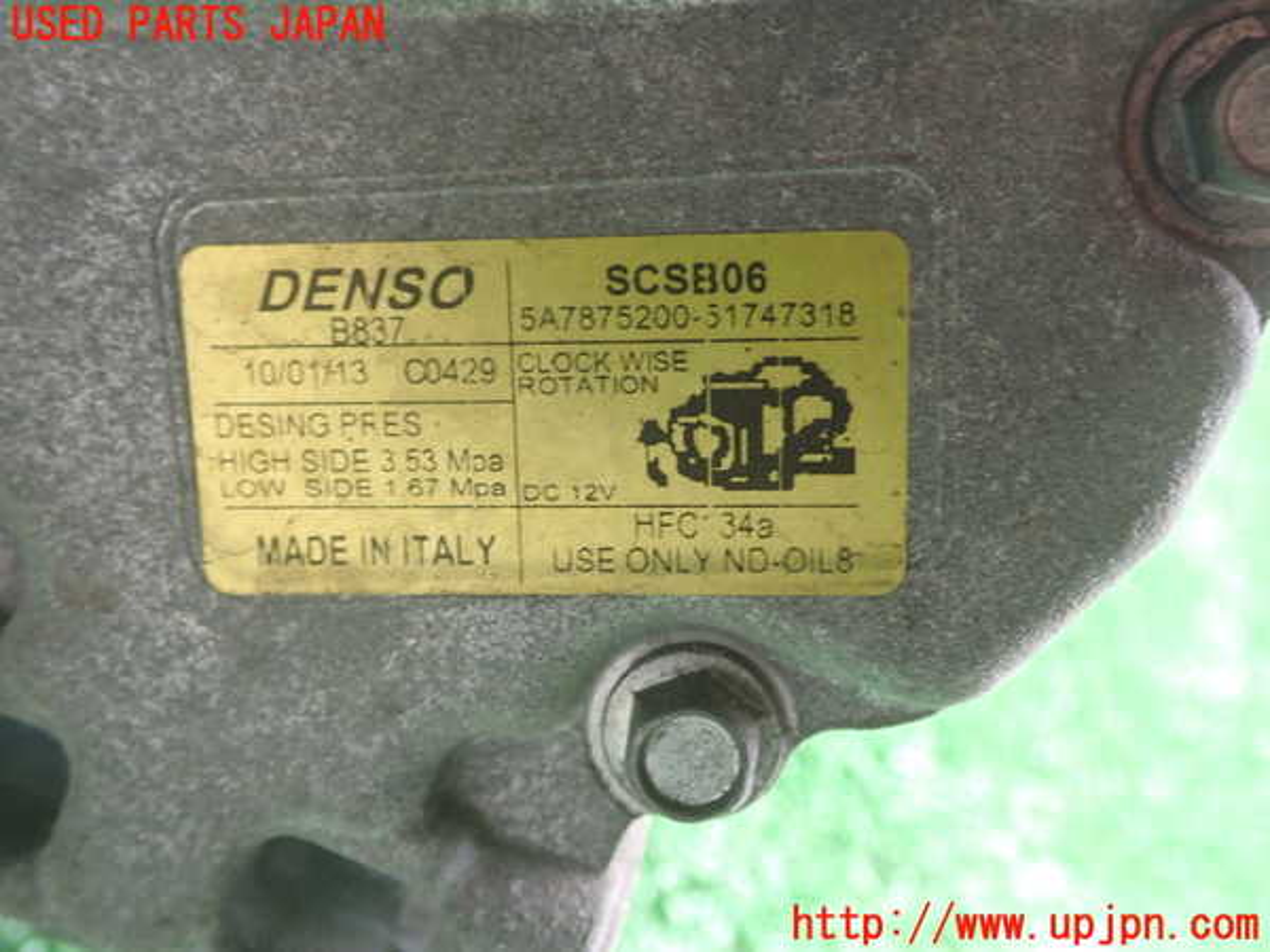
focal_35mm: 38
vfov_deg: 37.7
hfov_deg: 49.0
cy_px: 476
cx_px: 635
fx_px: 1394
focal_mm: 6.83
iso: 200
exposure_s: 1/60
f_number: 2.7
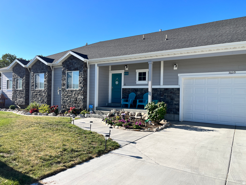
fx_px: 185
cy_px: 92
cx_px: 123
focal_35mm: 26
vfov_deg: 53.1
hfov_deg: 67.3
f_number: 1.6
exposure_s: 1/2513
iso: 50
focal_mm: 5.1
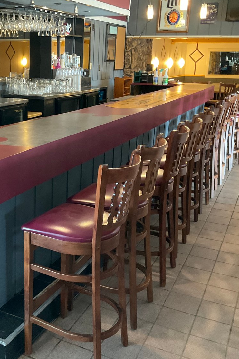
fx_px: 408
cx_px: 47
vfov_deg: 47.4
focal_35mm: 41
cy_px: 182
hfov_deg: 31.8
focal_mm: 3
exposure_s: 1/30
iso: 320
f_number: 1.8
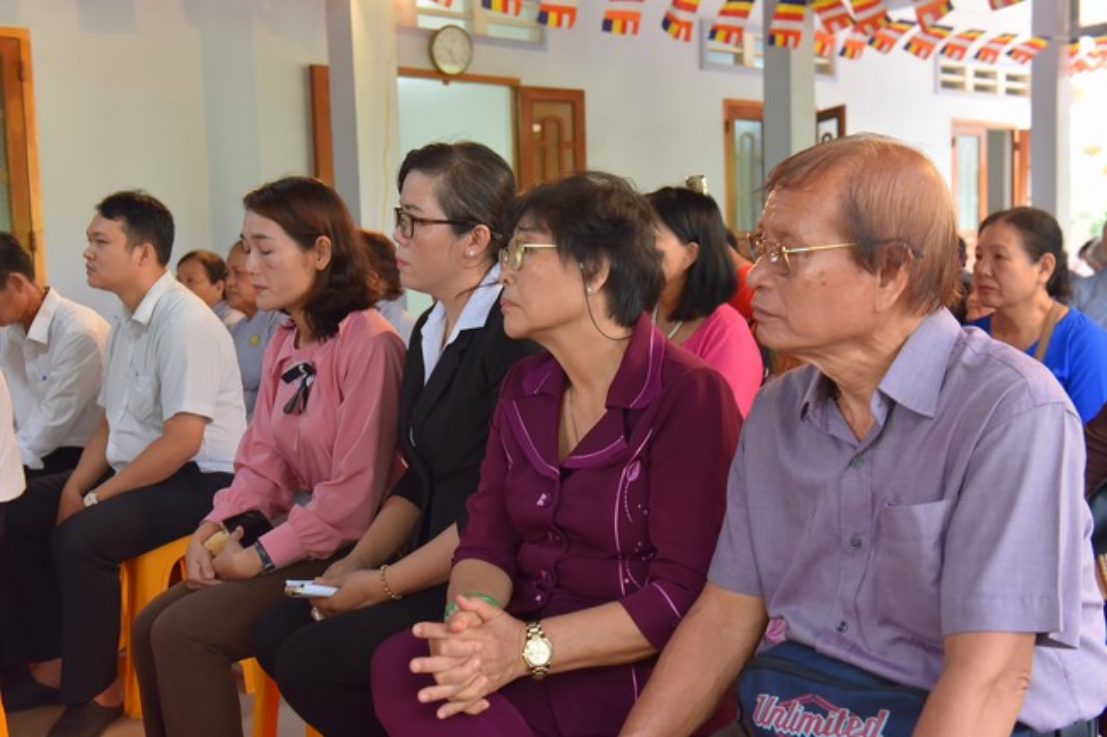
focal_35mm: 42
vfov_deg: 31.9
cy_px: 368
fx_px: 1291
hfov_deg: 46.4
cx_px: 554
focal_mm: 42
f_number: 5
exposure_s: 1/100
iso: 800
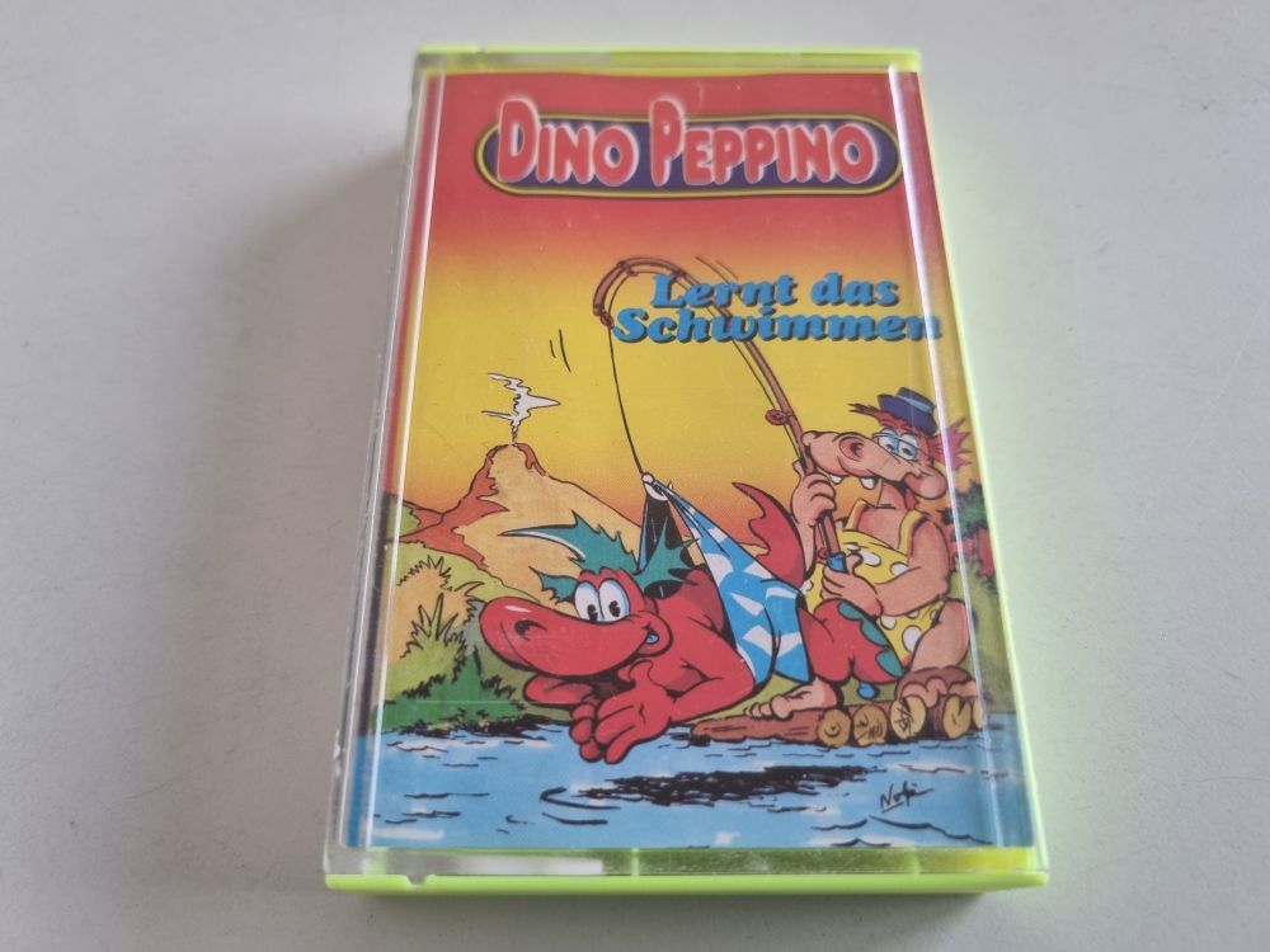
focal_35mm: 26
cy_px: 476
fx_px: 954
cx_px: 635
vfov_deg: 53.1
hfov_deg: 67.3
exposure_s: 1/50
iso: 125
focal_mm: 5.4
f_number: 1.8
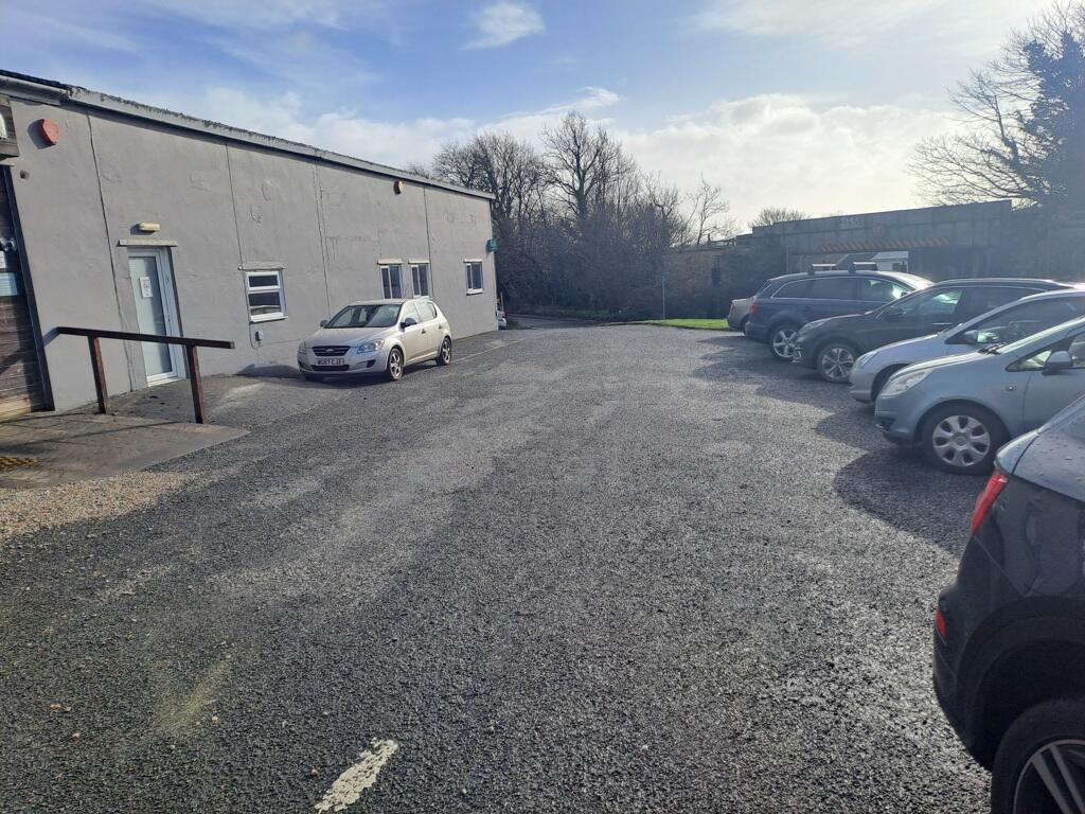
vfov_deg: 54.9
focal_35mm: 25
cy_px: 407
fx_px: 784
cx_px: 542
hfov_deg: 69.4
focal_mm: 4.65
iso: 32
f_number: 1.8
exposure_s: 1/1890
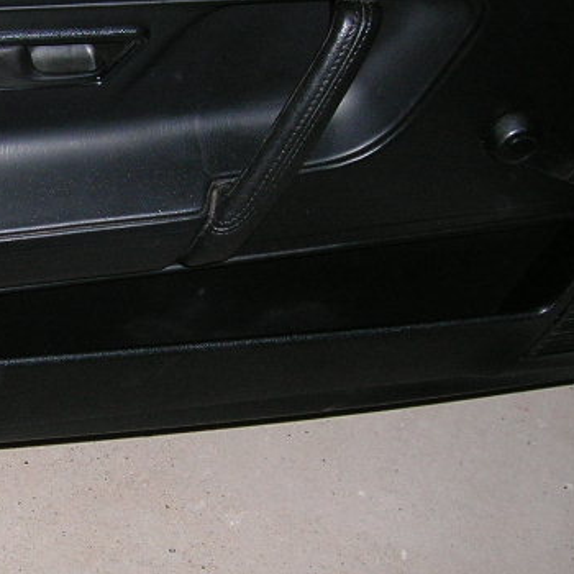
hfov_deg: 19.2
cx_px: 18
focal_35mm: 88
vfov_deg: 19.7
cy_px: 221
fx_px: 1651
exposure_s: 1/60.1
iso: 68
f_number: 2.9
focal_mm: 5.7
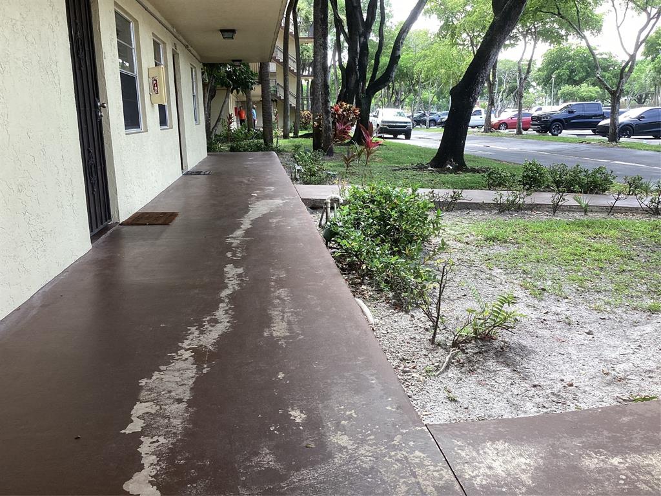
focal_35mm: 31
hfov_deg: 58.4
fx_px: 592
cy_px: 248
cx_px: 330
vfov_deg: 45.4
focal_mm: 3.3
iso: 32
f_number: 2.4
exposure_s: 1/120
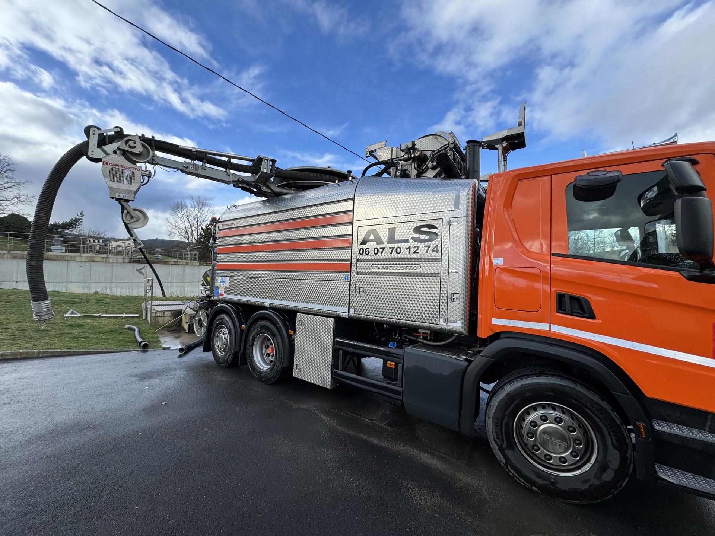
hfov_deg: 102.1
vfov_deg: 85.7
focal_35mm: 14
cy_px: 268
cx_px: 358
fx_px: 289
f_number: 2.2
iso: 40
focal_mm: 2.22
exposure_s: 1/756
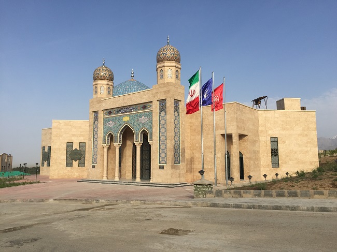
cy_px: 126
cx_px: 168
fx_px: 282
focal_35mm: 29
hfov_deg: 61.7
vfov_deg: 48.2
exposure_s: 1/2326
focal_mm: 4.15
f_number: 2.2
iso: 32
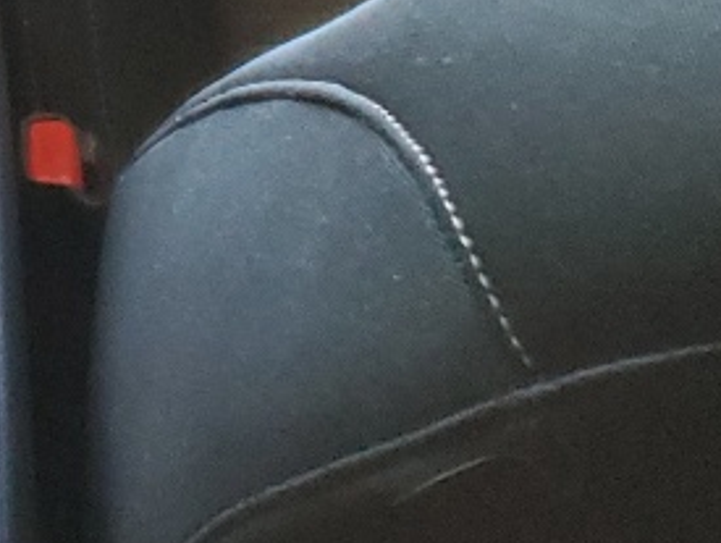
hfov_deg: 12.5
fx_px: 3149
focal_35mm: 151
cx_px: -315
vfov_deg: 9.2
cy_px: -582
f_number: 1.5
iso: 330
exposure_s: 1/24
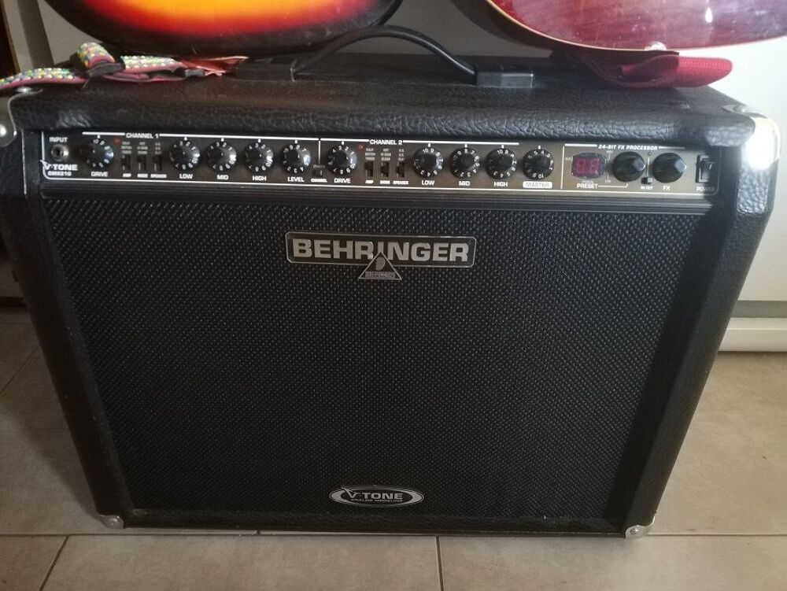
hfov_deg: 67.3
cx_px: 394
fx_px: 591
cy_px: 296
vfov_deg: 53.1
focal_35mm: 26
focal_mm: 3.81
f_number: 2.2
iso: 1000
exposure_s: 1/16.7
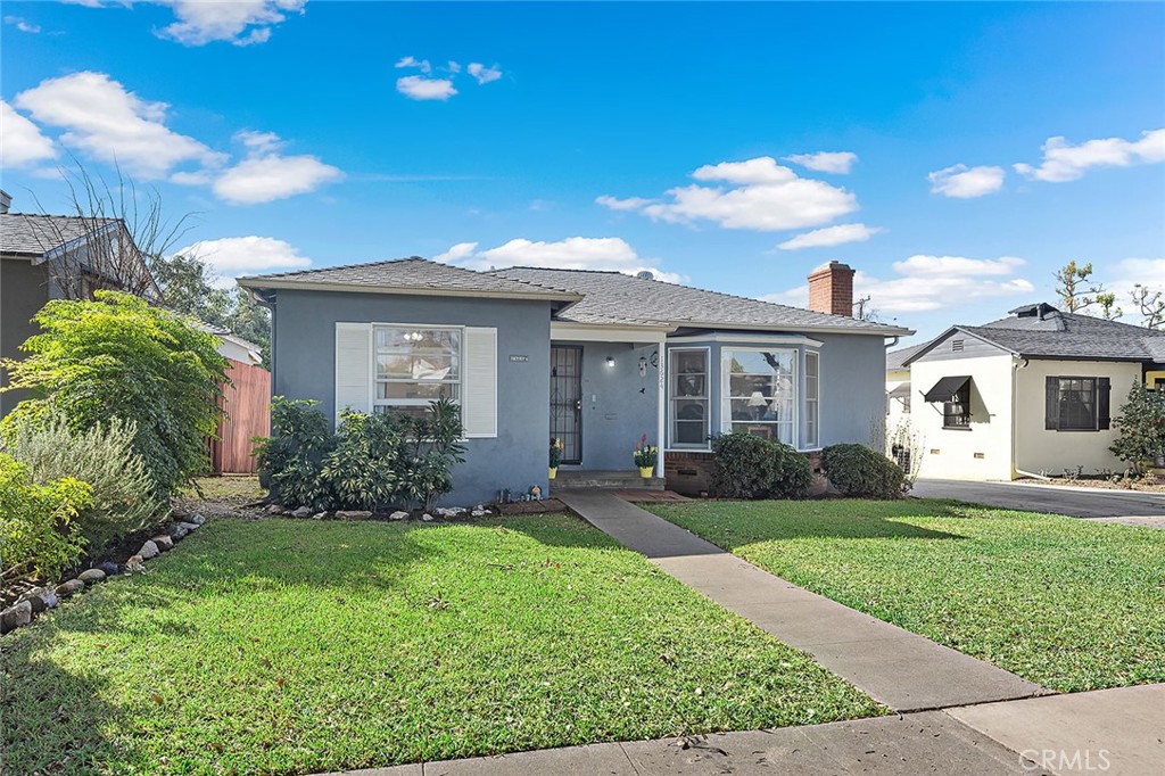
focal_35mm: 22
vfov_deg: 57.2
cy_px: 388
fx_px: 712
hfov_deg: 78.6
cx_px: 582
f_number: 5.6
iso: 125
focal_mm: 22
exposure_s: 1/500
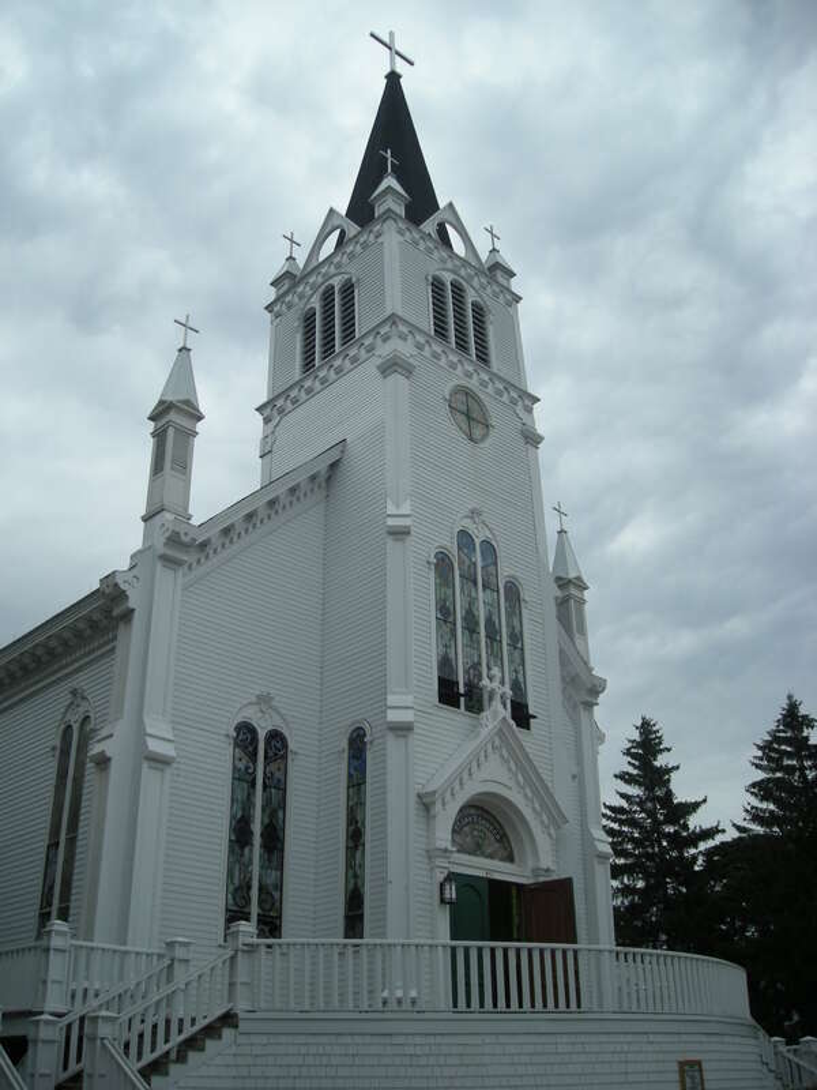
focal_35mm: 35
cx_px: 408
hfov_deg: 40.7
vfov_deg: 52.6
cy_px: 545
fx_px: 1101
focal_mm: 5.7
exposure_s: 1/131
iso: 50
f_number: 5.7
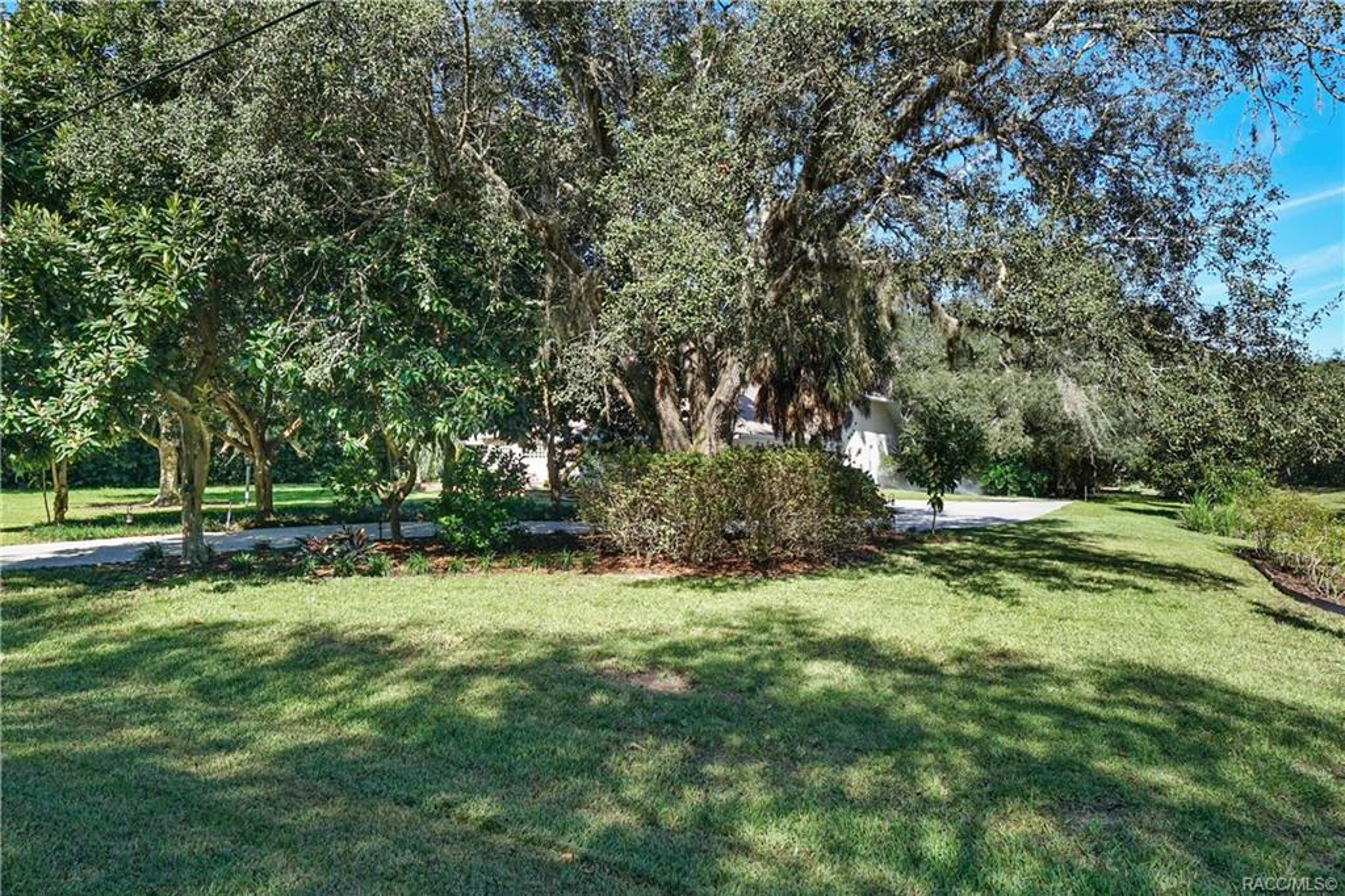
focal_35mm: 22
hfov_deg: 78.6
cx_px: 672
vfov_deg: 57.2
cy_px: 448
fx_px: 822
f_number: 8
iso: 250
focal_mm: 15
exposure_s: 1/250
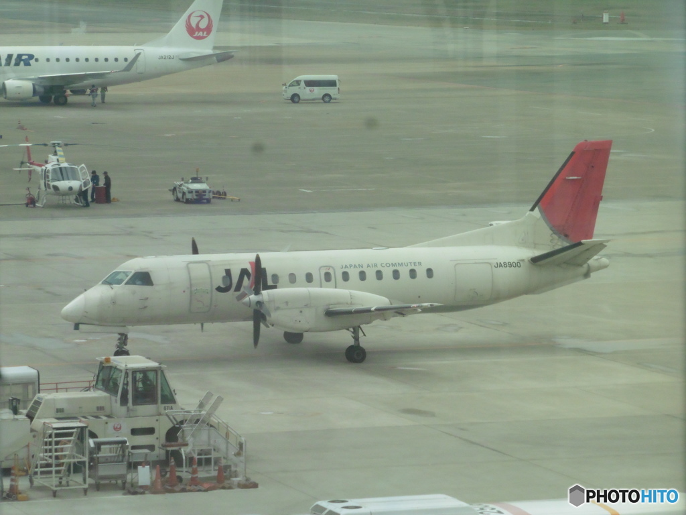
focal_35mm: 214
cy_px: 258
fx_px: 4241
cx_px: 343
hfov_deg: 9.2
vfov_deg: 6.9
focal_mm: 38.2
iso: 400
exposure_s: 1/500
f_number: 6.3
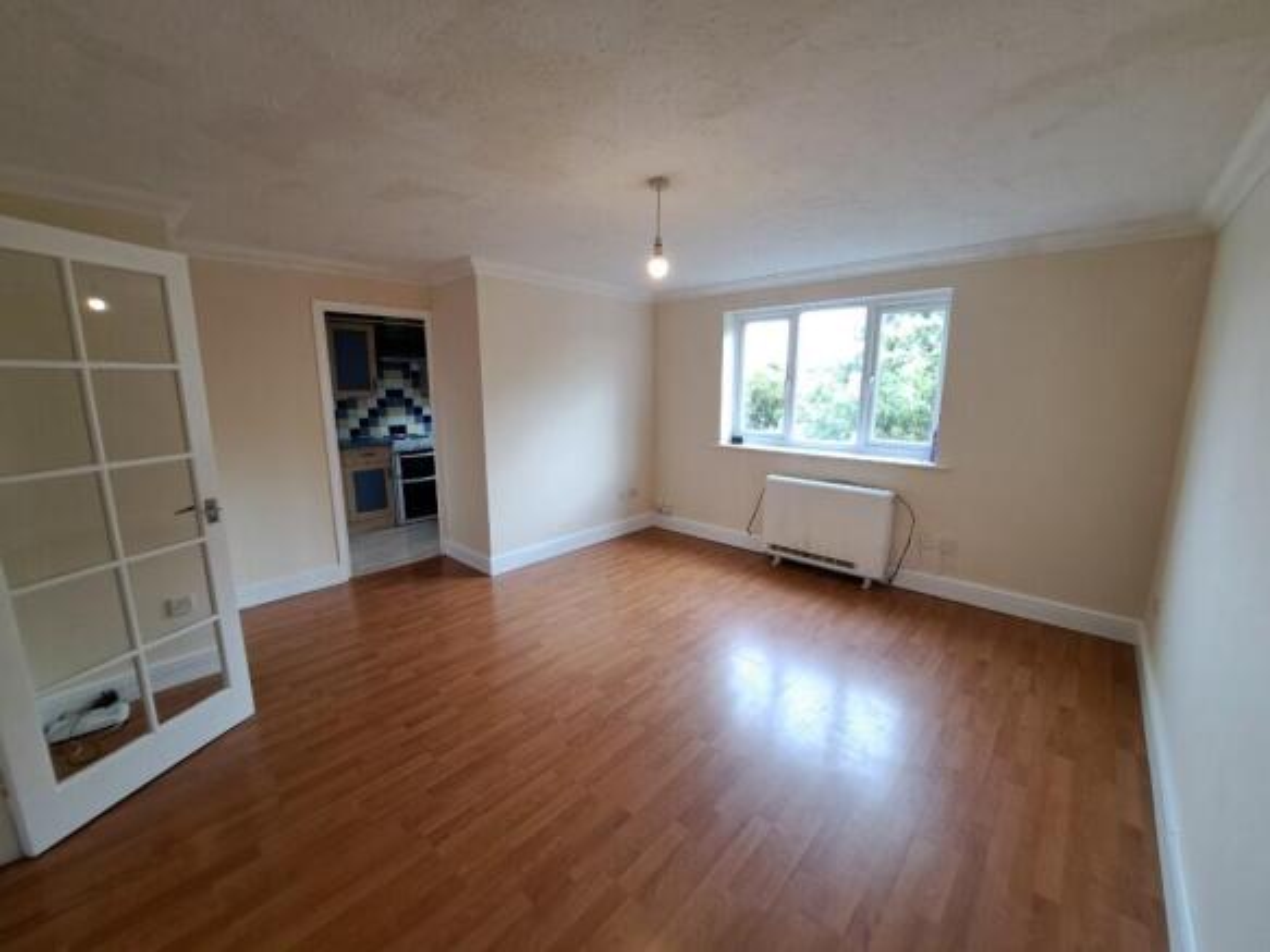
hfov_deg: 106.2
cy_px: 476
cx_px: 635
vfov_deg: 89.9
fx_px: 477
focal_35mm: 13
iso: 80
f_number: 2.2
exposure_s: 1/40
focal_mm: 1.74
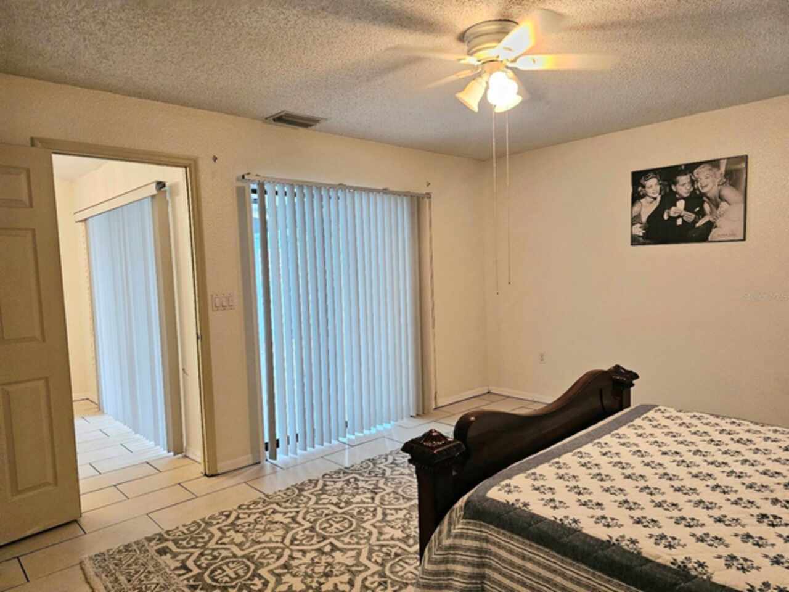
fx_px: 524
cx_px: 394
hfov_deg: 73.9
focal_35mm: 23
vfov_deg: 58.9
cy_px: 296
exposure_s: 1/120
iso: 640
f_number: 1.7
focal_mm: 6.3
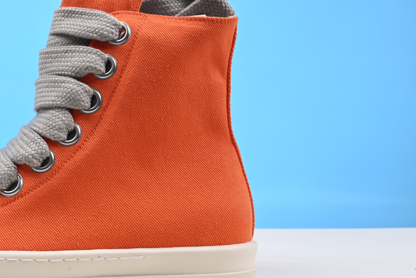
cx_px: 30
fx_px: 879
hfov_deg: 25.7
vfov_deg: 17.9
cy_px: 108
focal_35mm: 76
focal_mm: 40
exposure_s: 1/2.5
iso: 100
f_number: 16
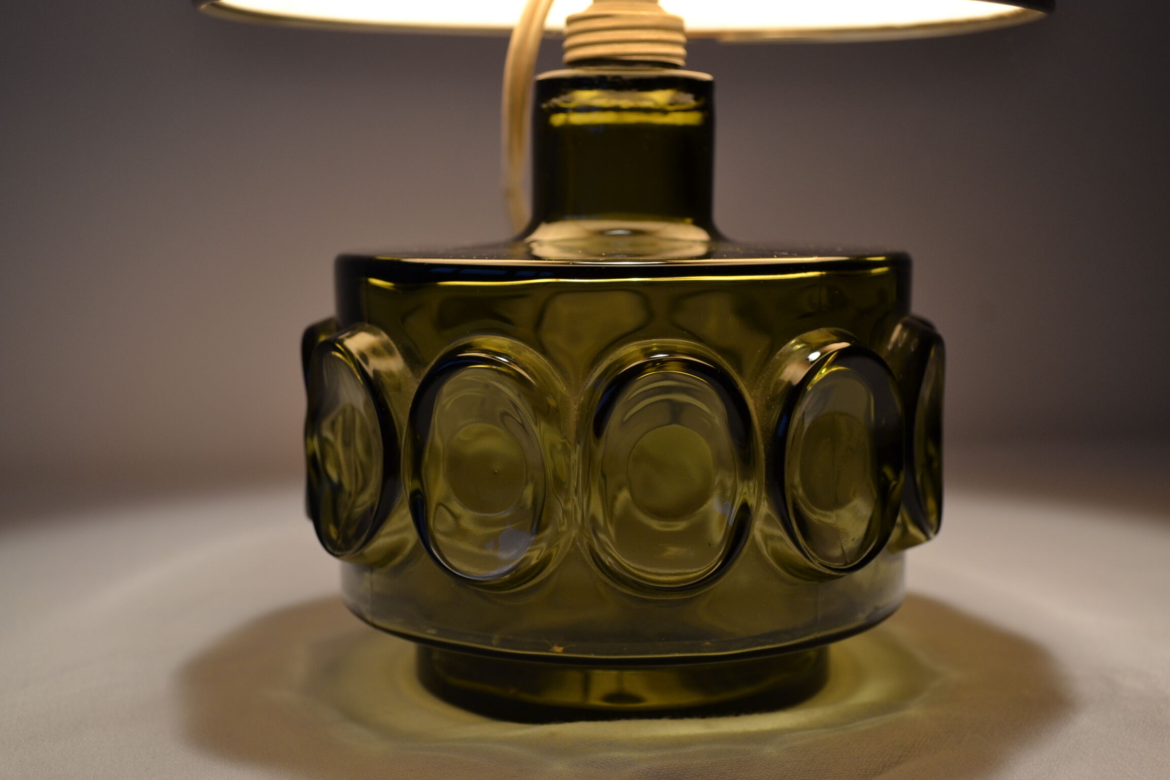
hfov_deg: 41.1
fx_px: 1560
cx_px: 585
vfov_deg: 28.1
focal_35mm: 48
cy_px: 390
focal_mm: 32
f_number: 4.8
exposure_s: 1/40
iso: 400
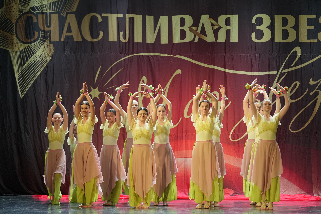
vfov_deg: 10.4
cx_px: 160
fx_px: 1177
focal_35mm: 132
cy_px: 107
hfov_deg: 15.5
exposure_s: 1/400
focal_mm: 132
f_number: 2.8
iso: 2000
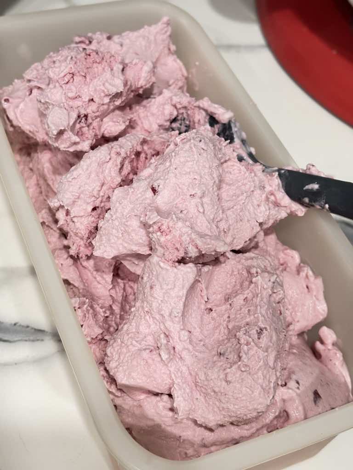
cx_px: 176
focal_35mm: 52
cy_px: 235
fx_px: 707
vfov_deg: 36.8
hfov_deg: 28.0
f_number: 1.6
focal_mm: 5.96
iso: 125
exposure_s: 1/50
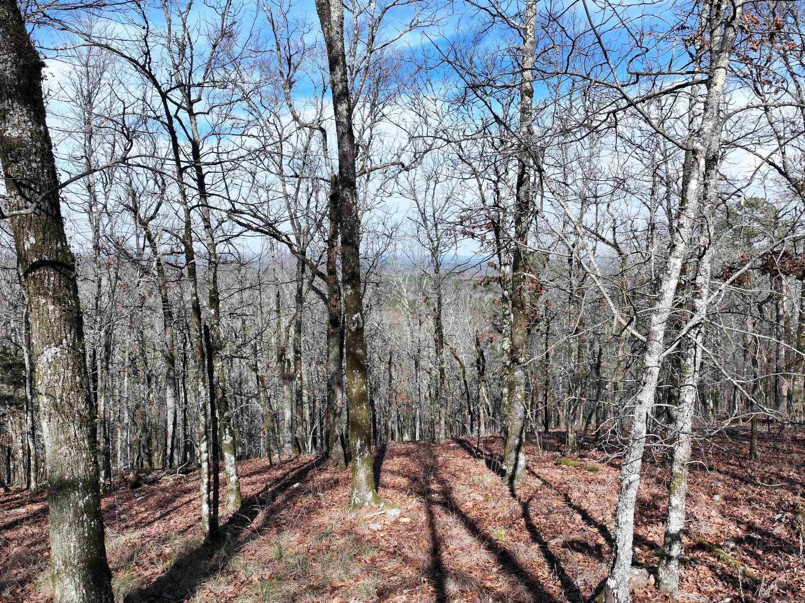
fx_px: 558
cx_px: 402
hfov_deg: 71.6
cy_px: 302
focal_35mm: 24
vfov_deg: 56.8
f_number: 2.8
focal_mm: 12.29
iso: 100
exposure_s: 1/1250
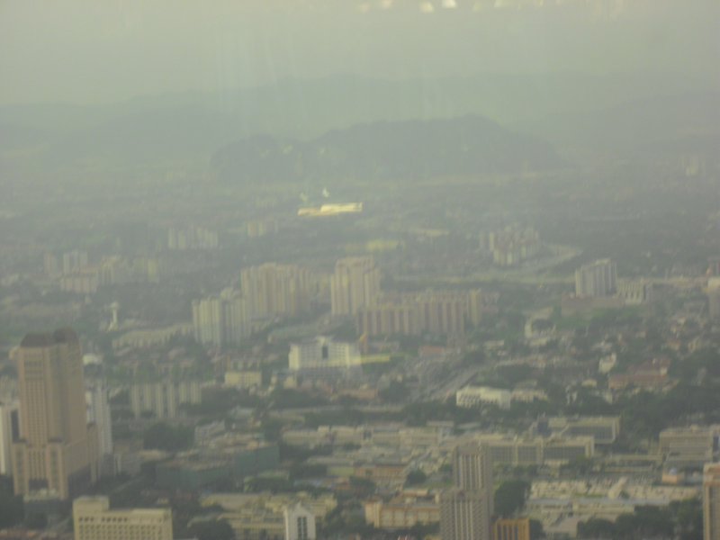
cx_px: 360
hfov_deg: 17.4
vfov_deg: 13.1
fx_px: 2350
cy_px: 270
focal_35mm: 113
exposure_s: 1/80
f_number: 5.2
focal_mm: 18.6
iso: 100
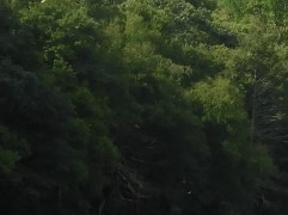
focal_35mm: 389
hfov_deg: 5.1
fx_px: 3232
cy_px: 186
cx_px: 335
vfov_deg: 3.8
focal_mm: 11.6
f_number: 4.2
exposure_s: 1/500
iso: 100
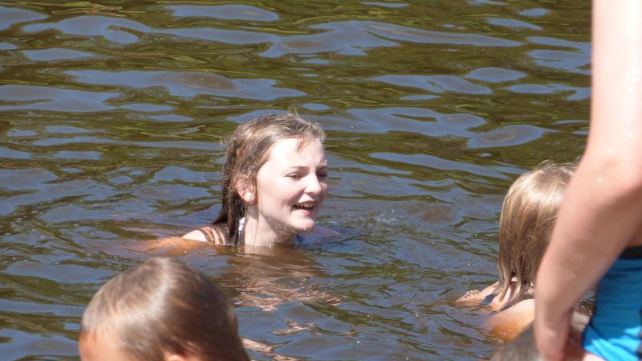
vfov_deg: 2.8
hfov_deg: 4.9
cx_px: 321
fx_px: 7440
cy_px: 206
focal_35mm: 437
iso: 125
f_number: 5.6
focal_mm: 71.6
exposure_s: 1/400
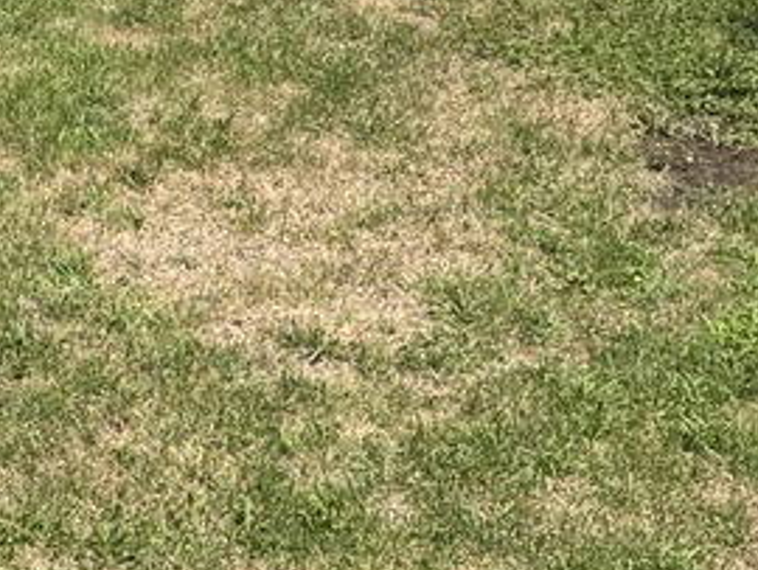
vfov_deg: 11.0
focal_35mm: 128
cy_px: -387
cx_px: -138
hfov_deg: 14.9
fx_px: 2805
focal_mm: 6.76
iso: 80
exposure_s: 1/4049
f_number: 1.78
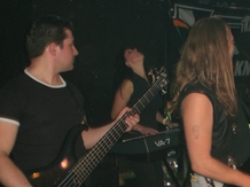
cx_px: 178
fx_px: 440
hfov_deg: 31.3
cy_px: 122
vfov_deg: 23.9
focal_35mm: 61
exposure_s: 1/30
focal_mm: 6.3
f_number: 3.1
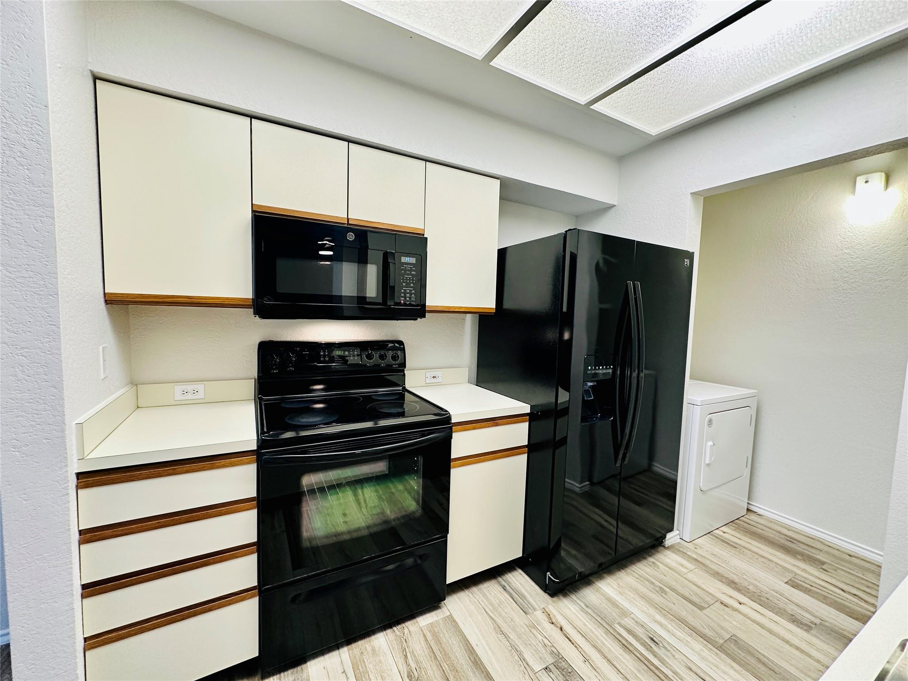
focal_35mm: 14
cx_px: 454
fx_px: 367
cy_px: 340
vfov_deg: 85.7
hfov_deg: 102.1
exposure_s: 1/60
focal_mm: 2.22
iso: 200
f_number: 2.2
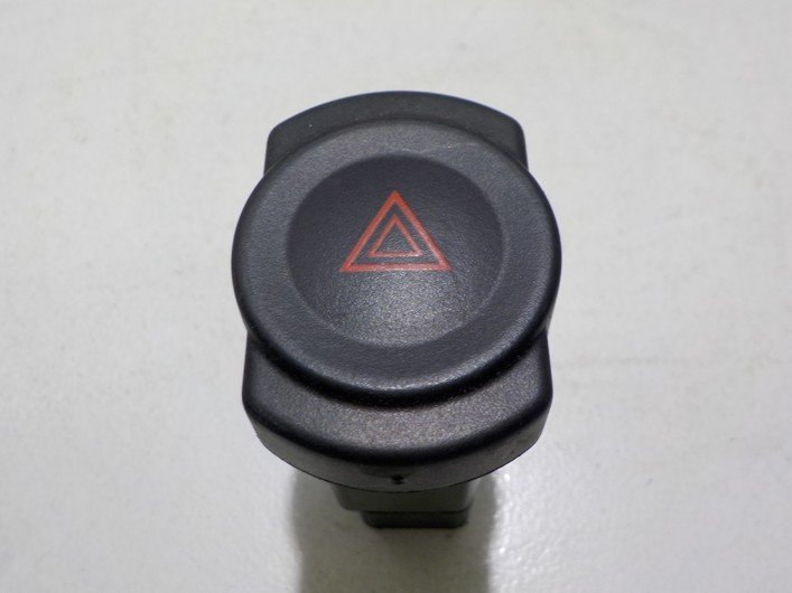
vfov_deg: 46.8
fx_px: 686
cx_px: 396
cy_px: 296
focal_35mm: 30
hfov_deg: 60.0
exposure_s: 1/40
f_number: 3.3
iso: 125
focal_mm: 4.1
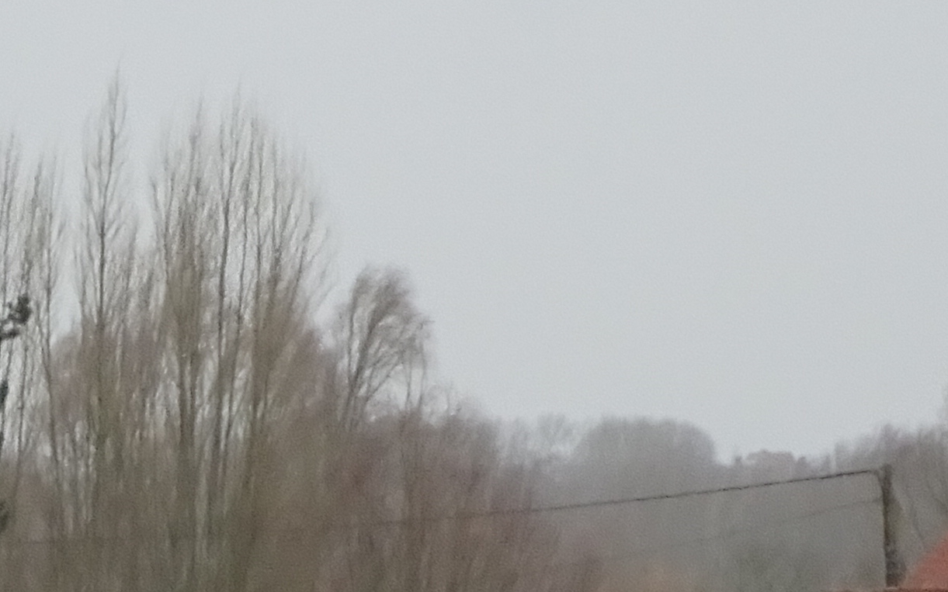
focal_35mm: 1016
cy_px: 851
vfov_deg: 1.3
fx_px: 26248
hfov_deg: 2.1
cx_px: 6
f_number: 6.3
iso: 500
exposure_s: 1/250
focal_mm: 40.86
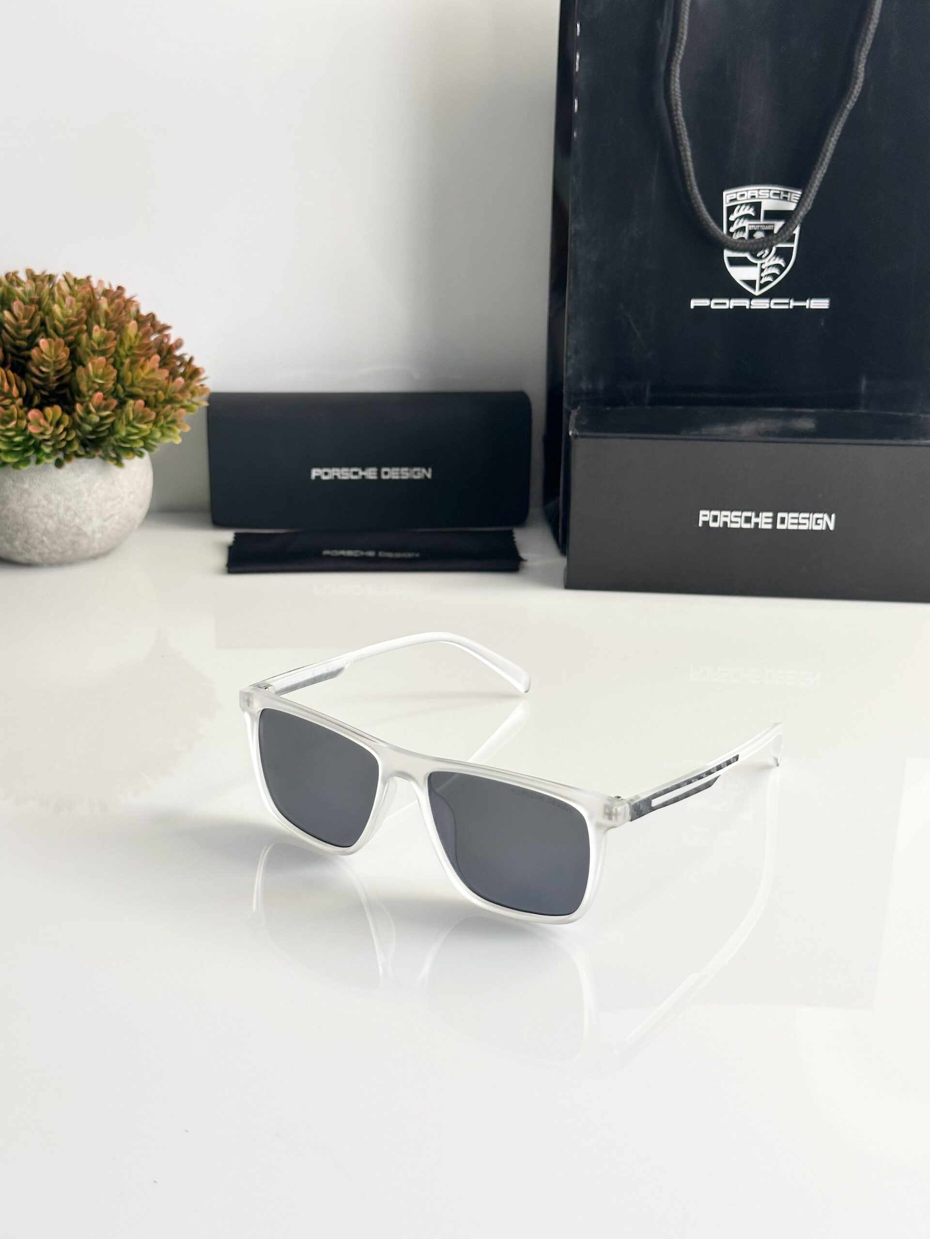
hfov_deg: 30.3
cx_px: 465
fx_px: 1719
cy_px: 620
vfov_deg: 39.7
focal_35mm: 48
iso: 80
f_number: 1.78
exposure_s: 1/121
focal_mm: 6.86
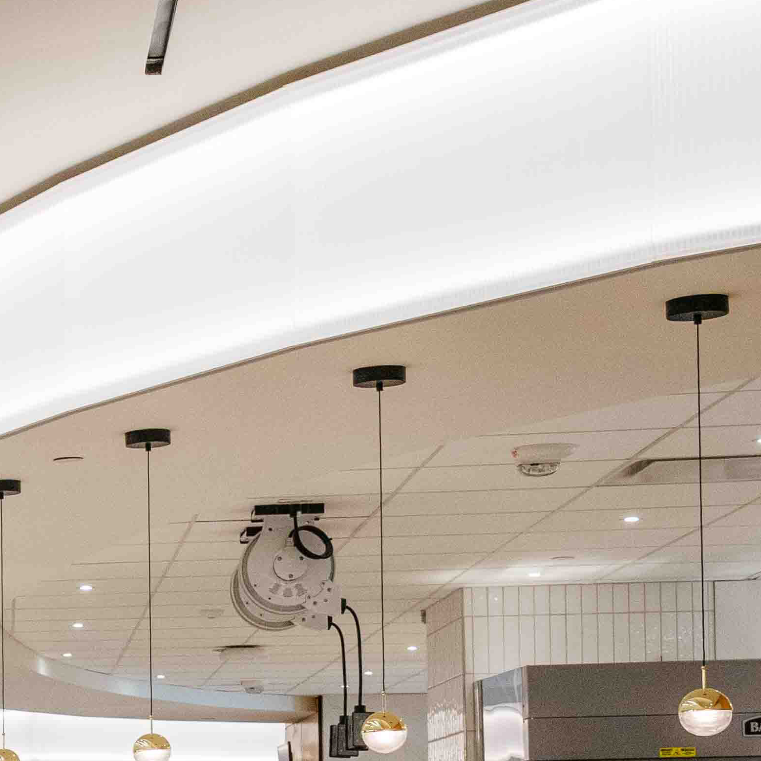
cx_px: -729
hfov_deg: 13.9
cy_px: 669
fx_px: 2661
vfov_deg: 16.1
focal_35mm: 107
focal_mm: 28
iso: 1250
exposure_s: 1/80
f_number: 7.1
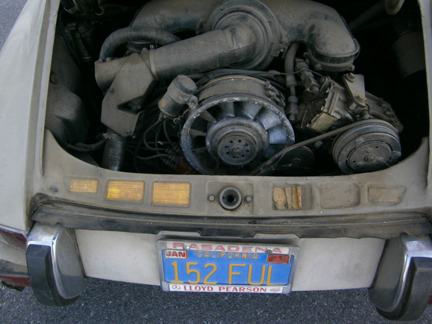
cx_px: 216
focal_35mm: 26
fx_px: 324
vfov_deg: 53.1
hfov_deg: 67.3
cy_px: 162
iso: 160
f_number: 2.8
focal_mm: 4.7
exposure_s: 1/250
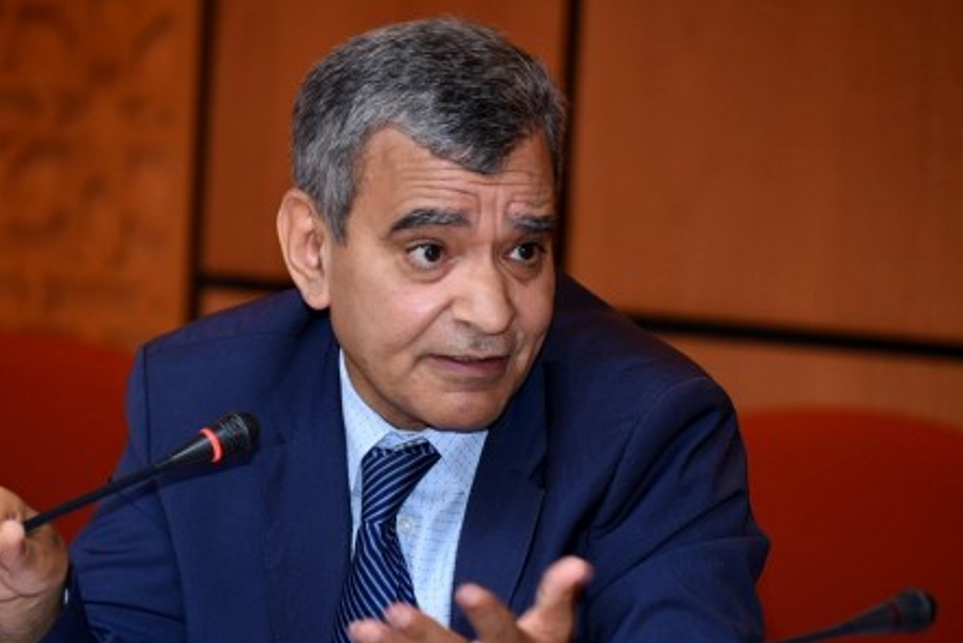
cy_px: 429
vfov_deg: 6.1
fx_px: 5994
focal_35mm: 224
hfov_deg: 9.2
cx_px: 418
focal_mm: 165
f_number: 5
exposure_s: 1/60
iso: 1000
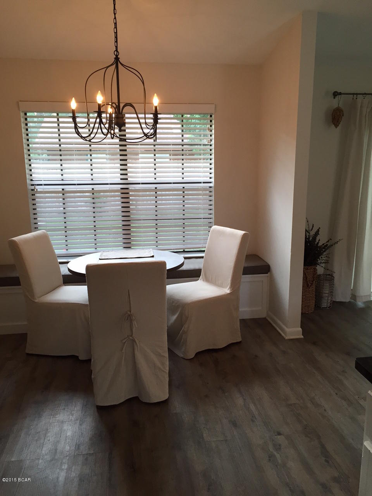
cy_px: 248
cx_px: 186
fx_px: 416
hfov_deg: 48.2
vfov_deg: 61.7
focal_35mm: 29
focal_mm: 4.15
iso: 64
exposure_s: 1/30
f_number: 2.2
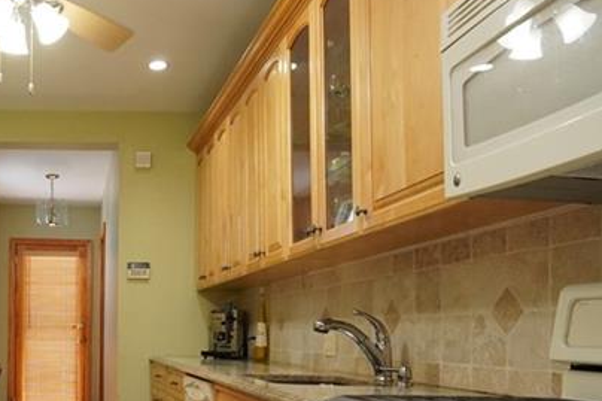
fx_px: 635
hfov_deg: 46.6
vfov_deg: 34.0
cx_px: 79
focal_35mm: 38
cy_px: 319
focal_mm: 10
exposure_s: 1/125
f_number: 4.5
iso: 2000
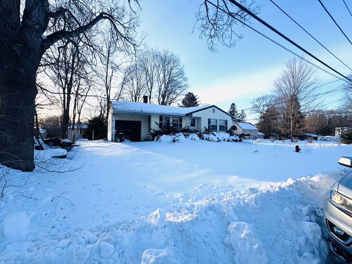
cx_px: 176
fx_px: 142
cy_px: 132
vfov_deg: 85.7
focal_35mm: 14
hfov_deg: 102.1
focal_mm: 2.22
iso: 40
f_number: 2.2
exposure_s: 1/720
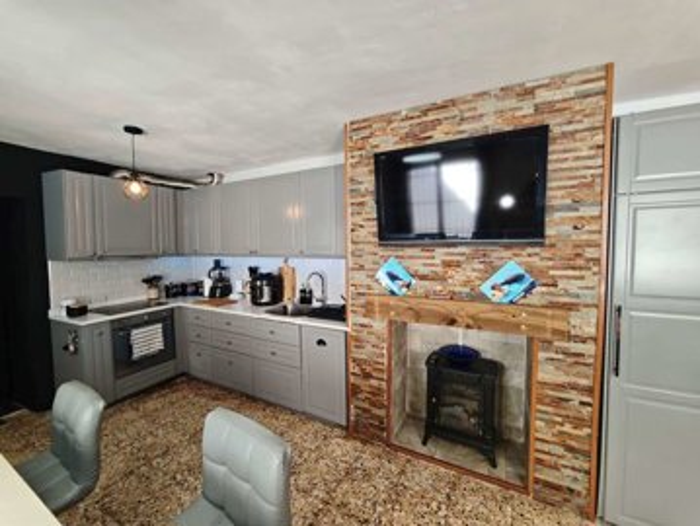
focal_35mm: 14
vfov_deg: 85.8
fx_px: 283
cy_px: 263
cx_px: 350
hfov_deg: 102.0
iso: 320
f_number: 2.2
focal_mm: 2.16
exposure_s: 1/51.9
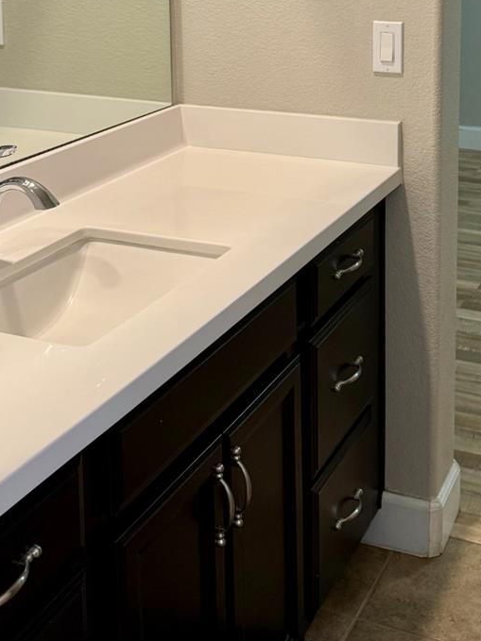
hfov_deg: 27.1
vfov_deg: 33.7
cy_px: 32
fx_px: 982
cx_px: 361
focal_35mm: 53
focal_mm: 6.76
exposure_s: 1/60
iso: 160
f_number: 1.78
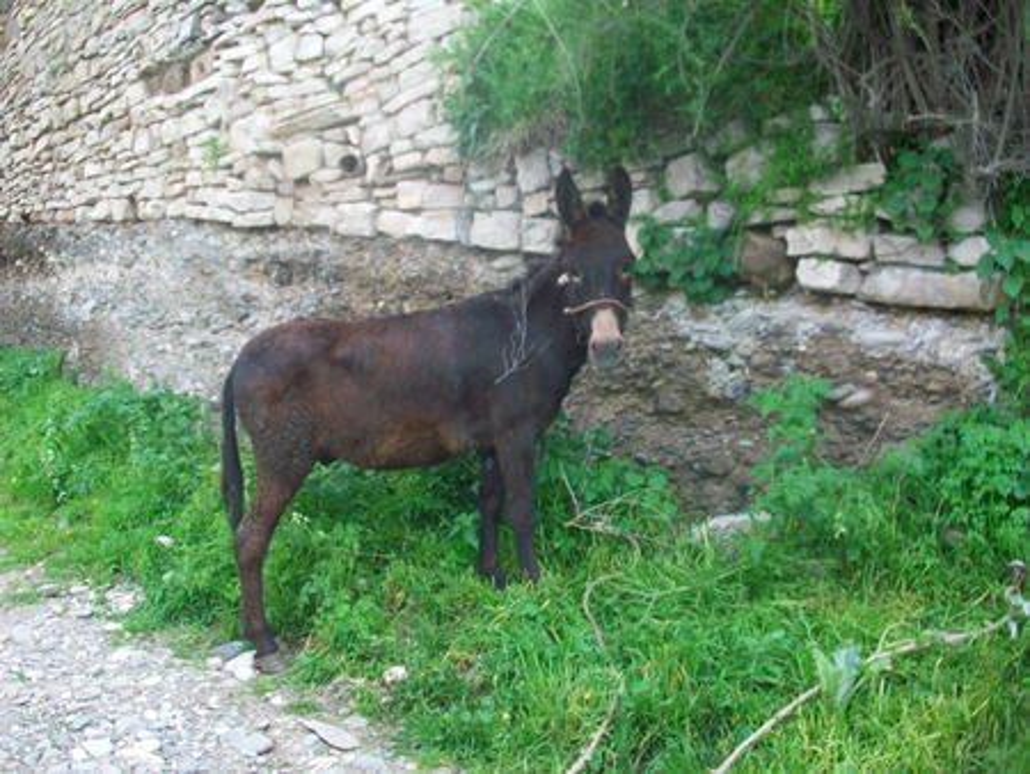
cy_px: 387
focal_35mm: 32
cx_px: 515
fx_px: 953
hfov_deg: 56.8
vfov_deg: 44.2
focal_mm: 5.7
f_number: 2.8
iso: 103
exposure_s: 1/125
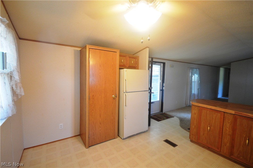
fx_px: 105
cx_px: 126
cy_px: 84
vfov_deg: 77.2
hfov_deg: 100.5
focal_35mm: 15
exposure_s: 1/60
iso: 1100
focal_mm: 10
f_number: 4
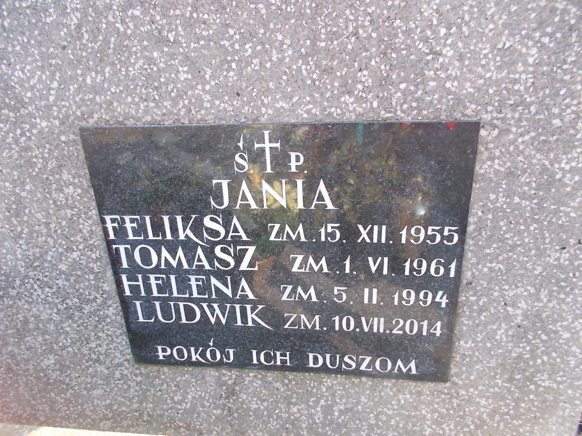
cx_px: 291
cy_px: 218
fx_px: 437
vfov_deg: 53.1
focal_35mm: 26
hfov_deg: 67.3
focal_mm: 4.6
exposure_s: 1/40
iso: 80
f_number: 3.2
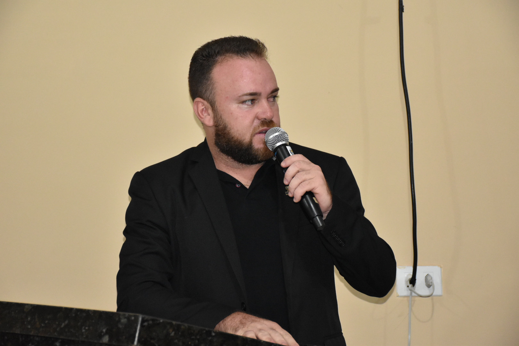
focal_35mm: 99
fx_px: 1427
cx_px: 260
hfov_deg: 20.6
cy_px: 173
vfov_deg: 13.8
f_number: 5
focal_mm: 66
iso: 3200
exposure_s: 1/100
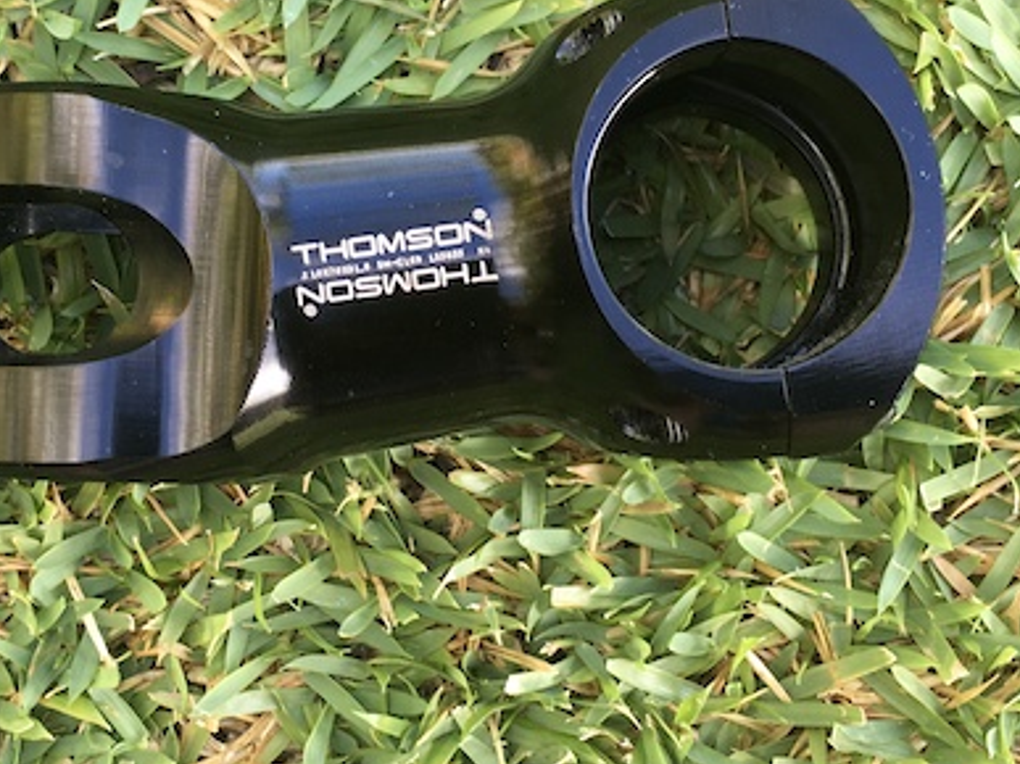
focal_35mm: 60
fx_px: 1767
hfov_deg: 32.0
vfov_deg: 24.2
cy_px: 234
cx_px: 372
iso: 25
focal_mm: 4.15
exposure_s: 1/60
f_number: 2.2
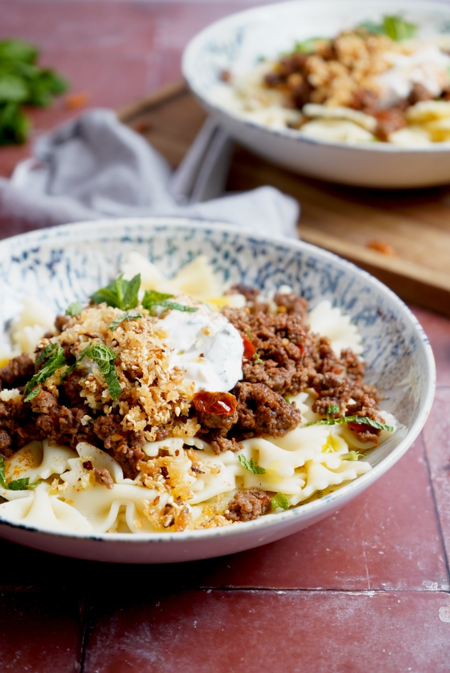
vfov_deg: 29.6
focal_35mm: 68
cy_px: 336
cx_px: 225
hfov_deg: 20.1
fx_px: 1273
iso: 1000
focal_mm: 68
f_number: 5.6
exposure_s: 1/25
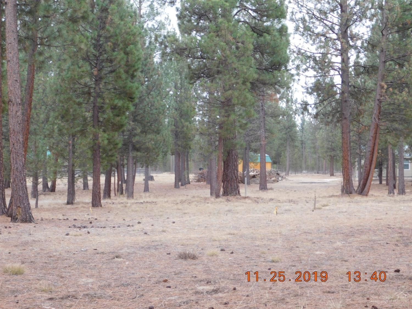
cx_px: 206
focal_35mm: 80
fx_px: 952
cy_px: 154
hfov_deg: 24.4
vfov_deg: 18.4
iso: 125
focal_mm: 14.2
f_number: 4.4
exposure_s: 1/60
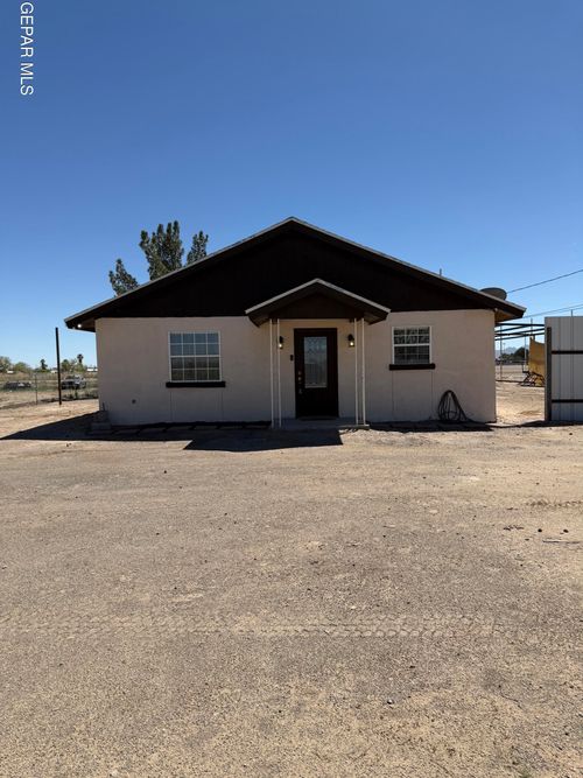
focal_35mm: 24
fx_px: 539
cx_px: 292
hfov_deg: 56.8
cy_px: 389
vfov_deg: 71.6
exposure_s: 1/6711
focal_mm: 6.76
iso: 80
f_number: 1.78
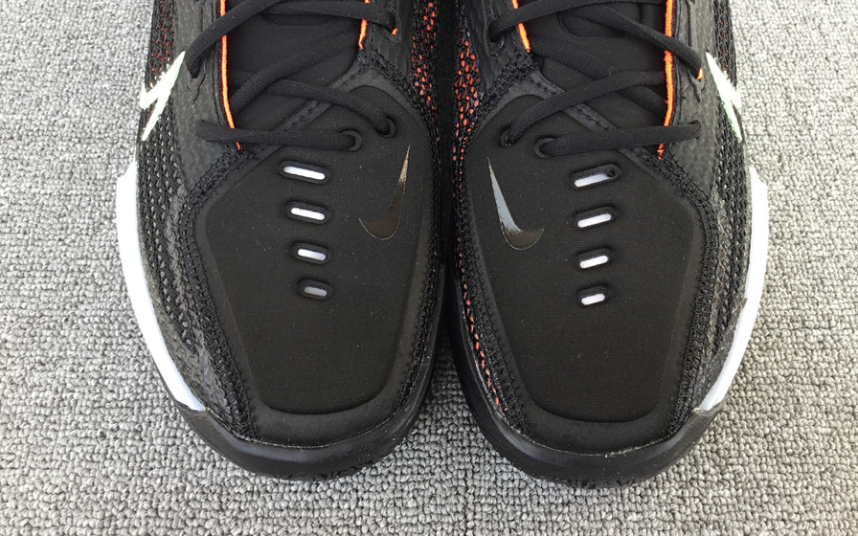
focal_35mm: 33
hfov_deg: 58.1
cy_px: 229
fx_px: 772
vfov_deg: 38.2
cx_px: 429
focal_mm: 3.3
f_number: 2.4
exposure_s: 1/115
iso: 25
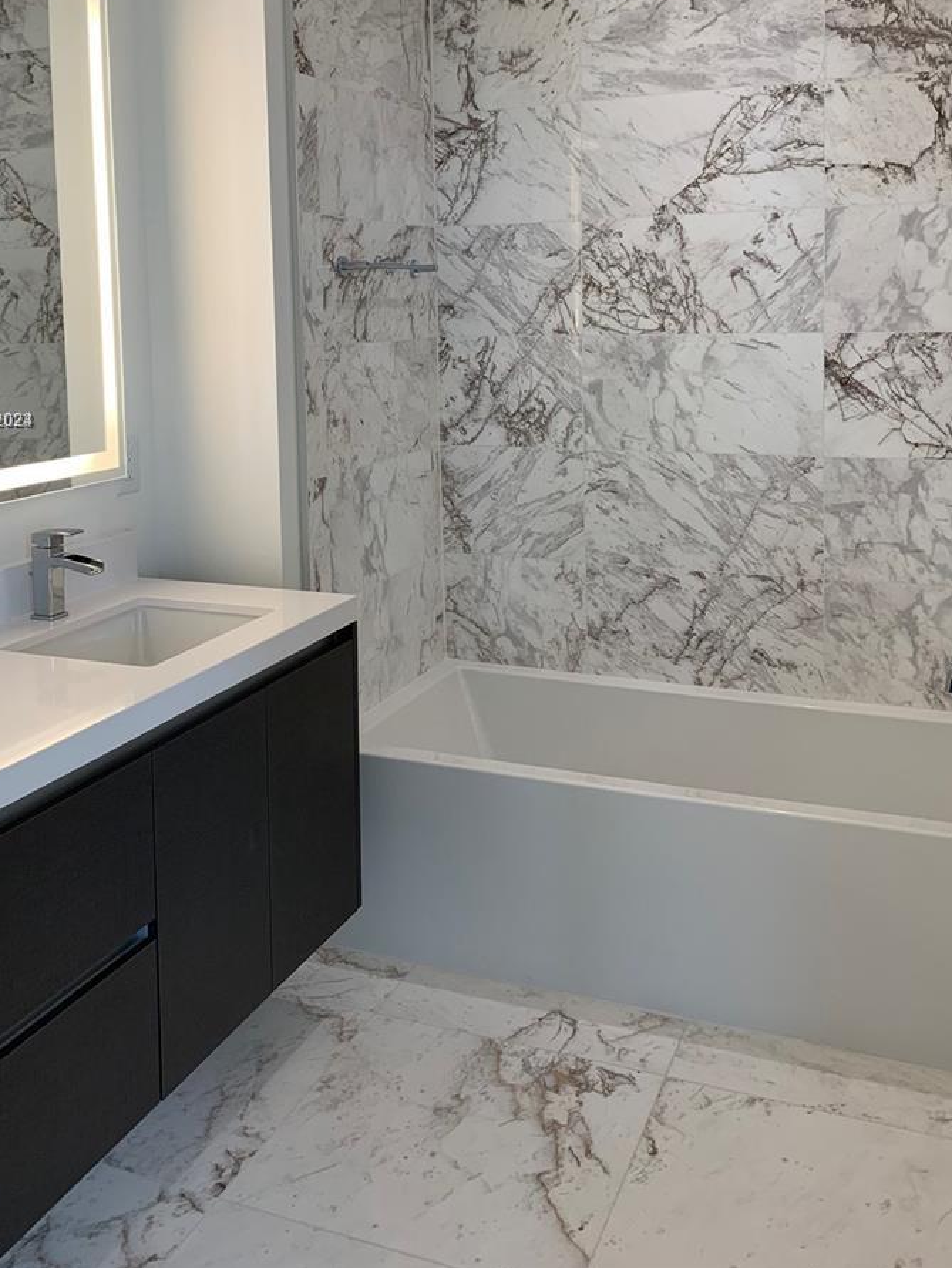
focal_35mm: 35
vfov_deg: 51.6
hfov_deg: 40.6
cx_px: 413
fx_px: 1282
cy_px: 421
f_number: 1.8
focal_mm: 4.25
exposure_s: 1/120
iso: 50
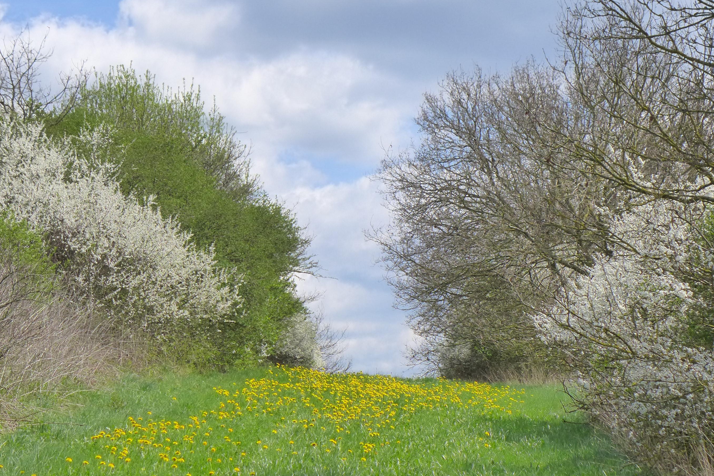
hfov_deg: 16.3
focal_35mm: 126
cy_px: 247
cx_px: 401
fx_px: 2500
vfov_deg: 10.9
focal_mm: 17.7
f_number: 2.8
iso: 400
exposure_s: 1/250
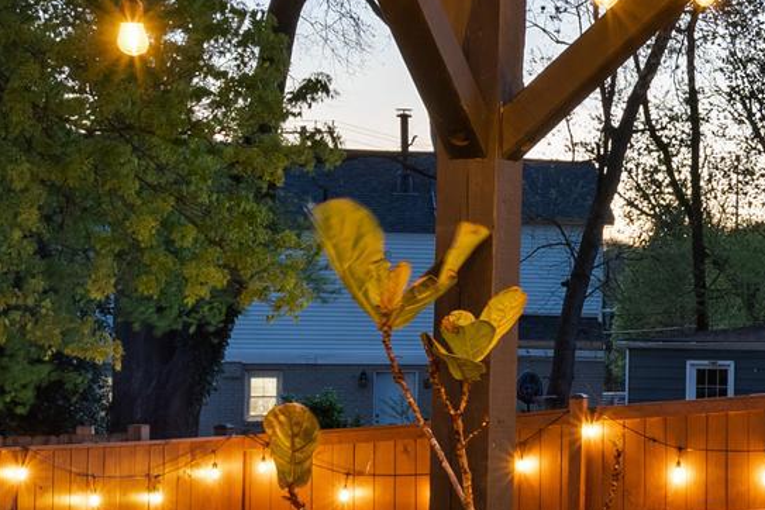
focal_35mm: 85
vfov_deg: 16.1
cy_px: 309
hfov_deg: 19.0
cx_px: 1327
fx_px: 1804
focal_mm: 22.5
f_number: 8
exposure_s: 2
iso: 250
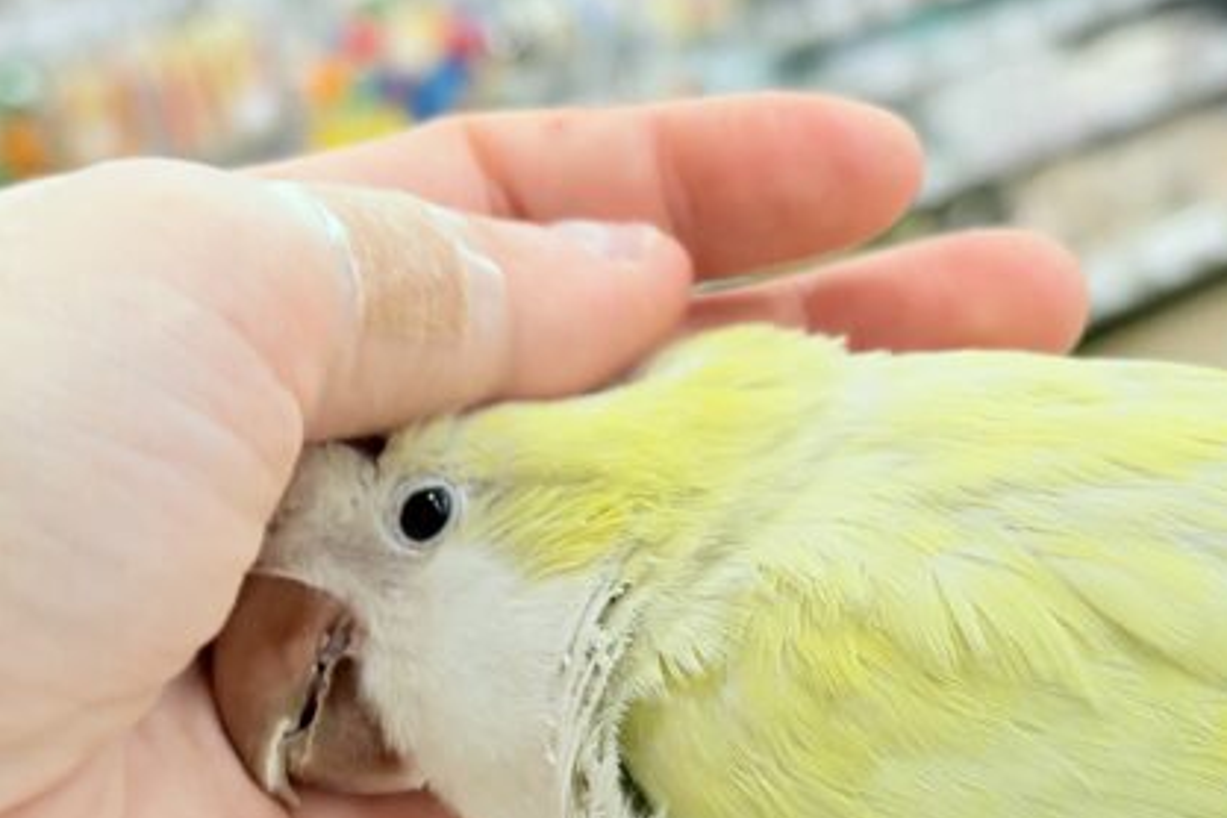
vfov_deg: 16.3
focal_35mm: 83
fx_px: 2829
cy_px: 697
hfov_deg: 24.5
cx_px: 656
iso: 50
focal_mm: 5.96
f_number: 1.6
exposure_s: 1/50
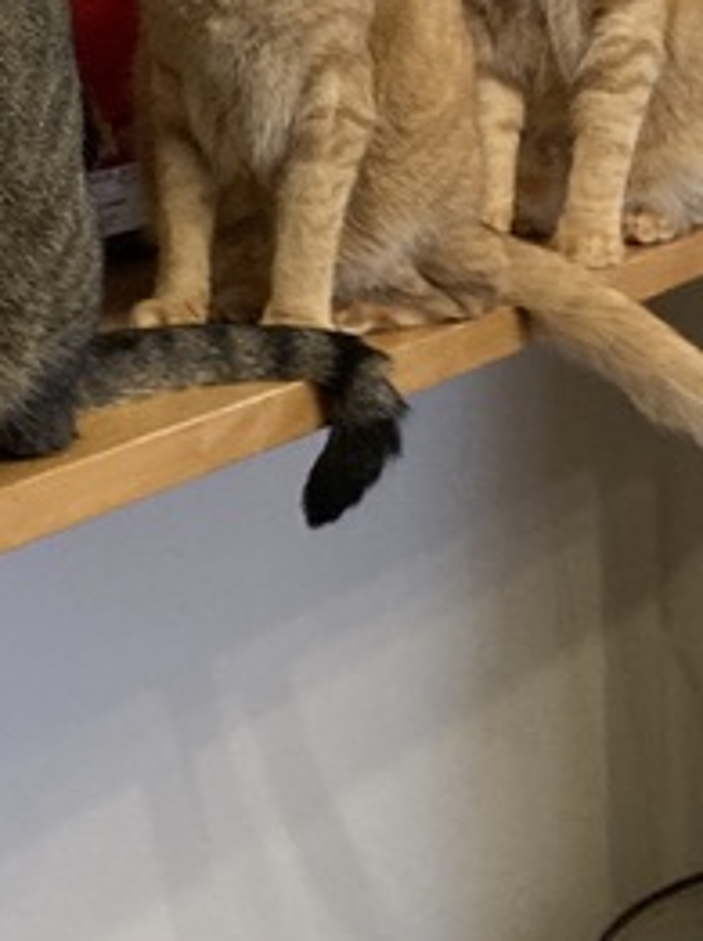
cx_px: -451
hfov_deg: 12.5
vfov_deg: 17.5
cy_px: 11
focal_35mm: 110
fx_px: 2986
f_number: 1.8
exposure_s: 1/60
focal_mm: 3.99
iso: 250
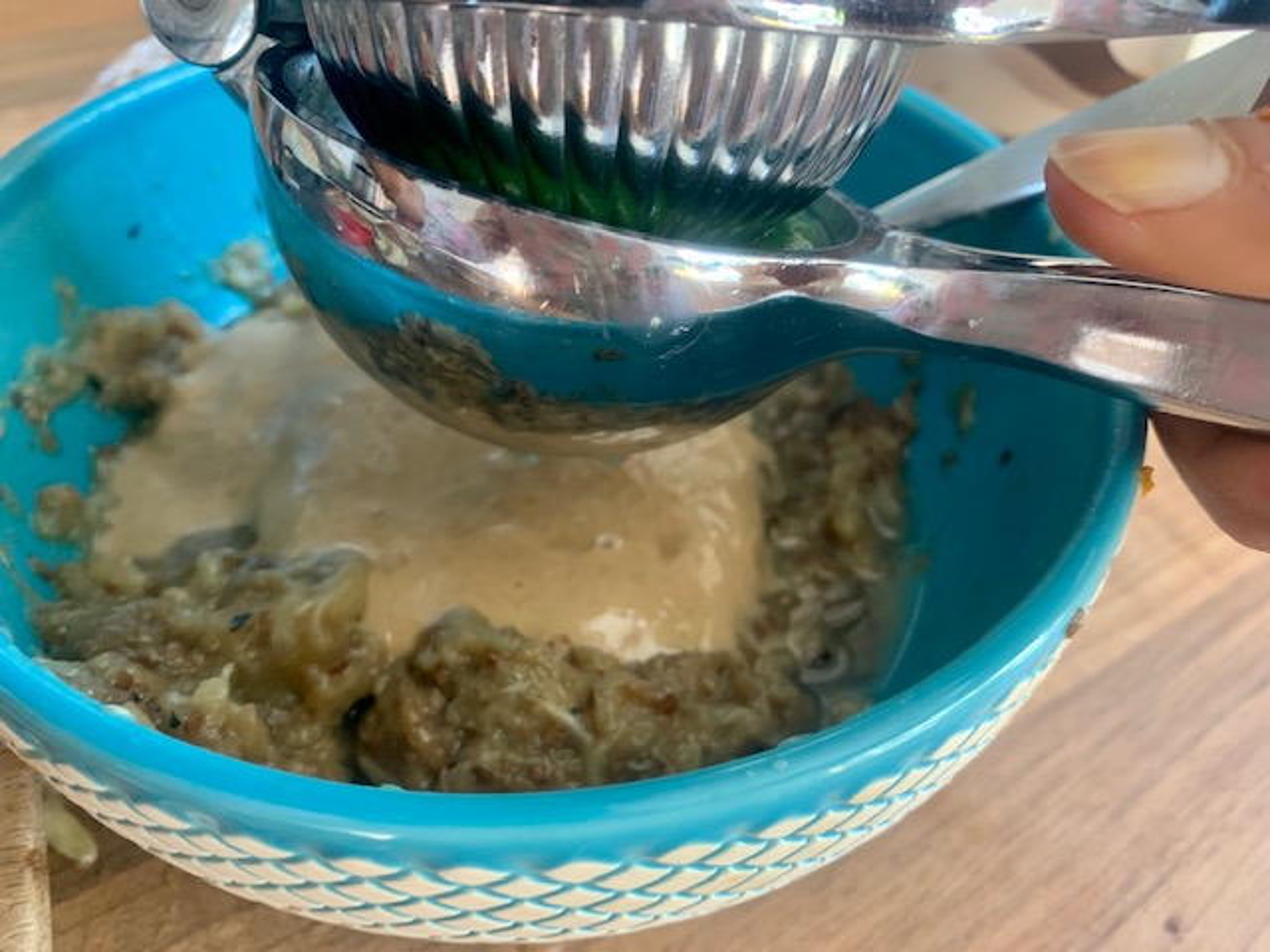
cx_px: 635
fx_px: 954
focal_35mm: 26
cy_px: 476
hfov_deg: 67.3
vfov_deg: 53.1
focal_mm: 4.25
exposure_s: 1/60
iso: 160
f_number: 1.8
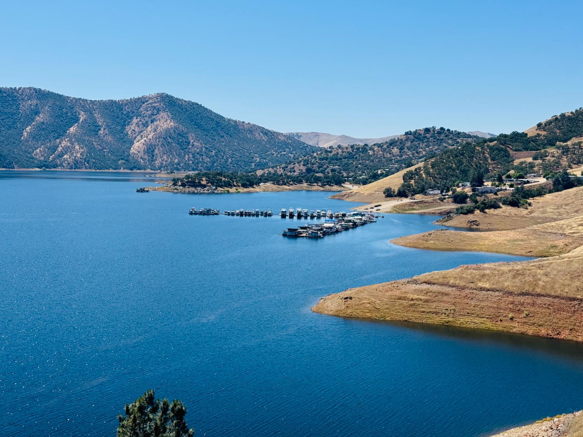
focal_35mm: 48
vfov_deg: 30.3
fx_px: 808
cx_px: 292
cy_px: 218
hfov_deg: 39.7
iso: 64
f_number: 1.78
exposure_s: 1/5848
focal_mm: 6.76
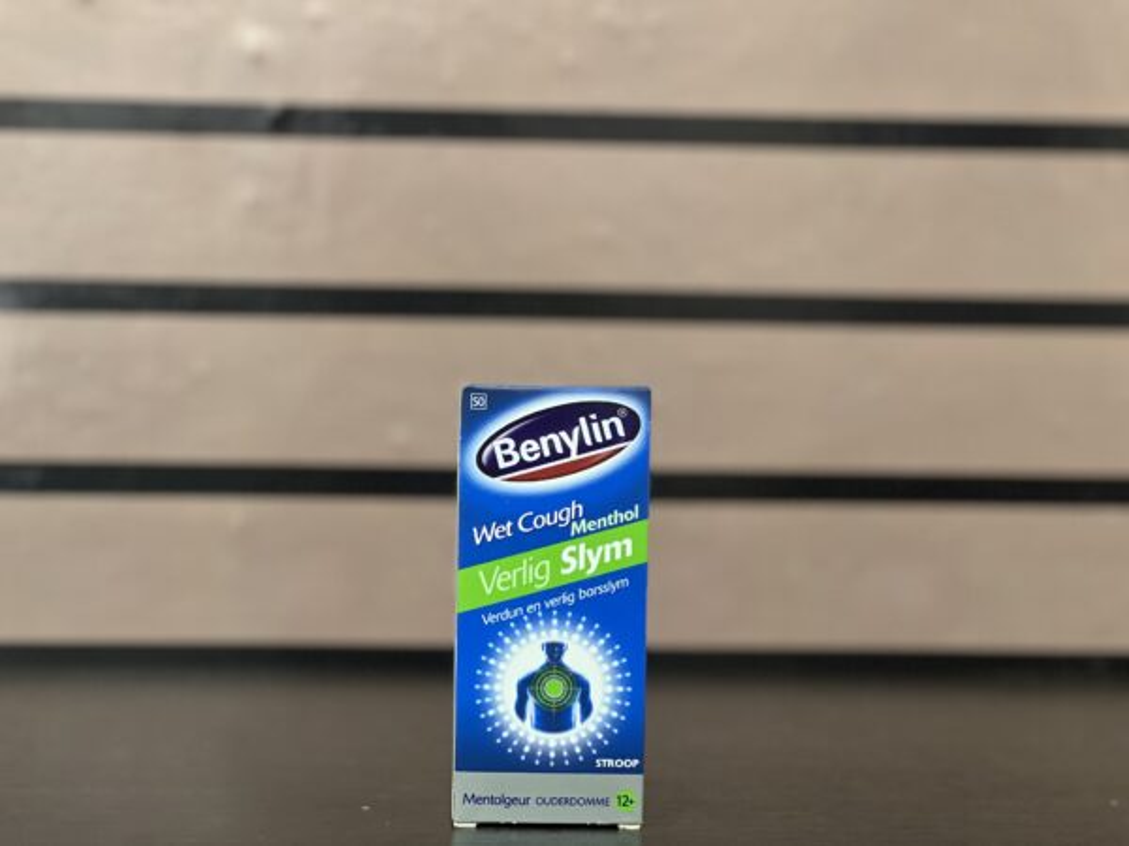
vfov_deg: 19.1
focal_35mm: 77
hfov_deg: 25.3
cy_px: 423
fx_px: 2511
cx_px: 564
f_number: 2.8
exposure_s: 1/25
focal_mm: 9
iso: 400
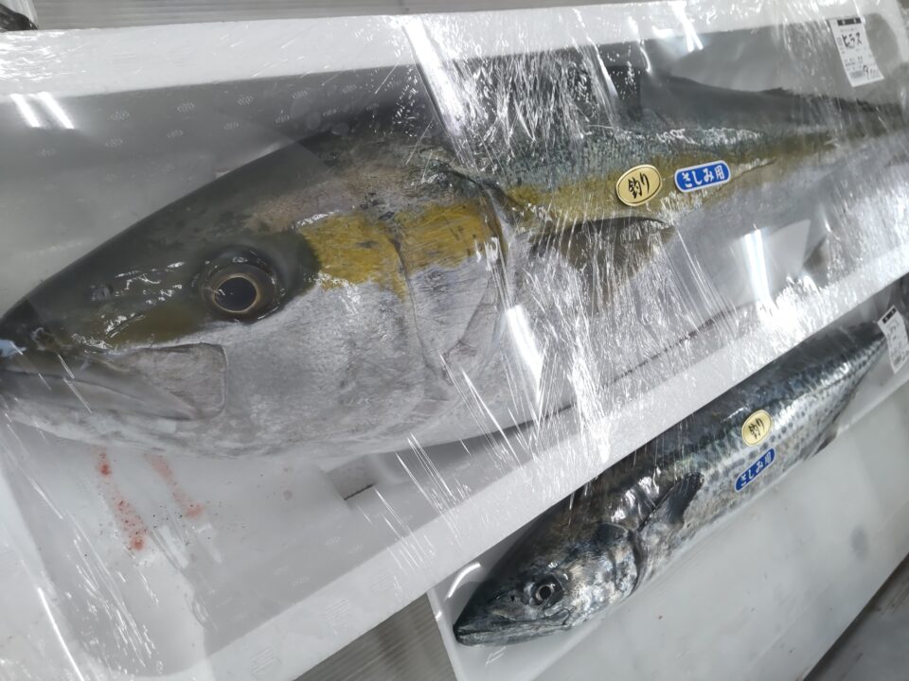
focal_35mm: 24
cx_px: 454
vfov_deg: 56.8
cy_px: 340
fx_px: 630
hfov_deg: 71.6
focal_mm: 3.43
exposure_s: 1/50
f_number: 2
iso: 97
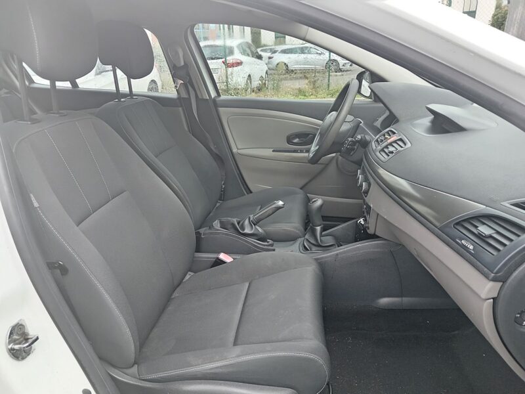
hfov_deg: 69.4
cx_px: 262
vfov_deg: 54.9
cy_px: 197
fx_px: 379
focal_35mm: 25
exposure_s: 1/104
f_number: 1.8
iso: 100
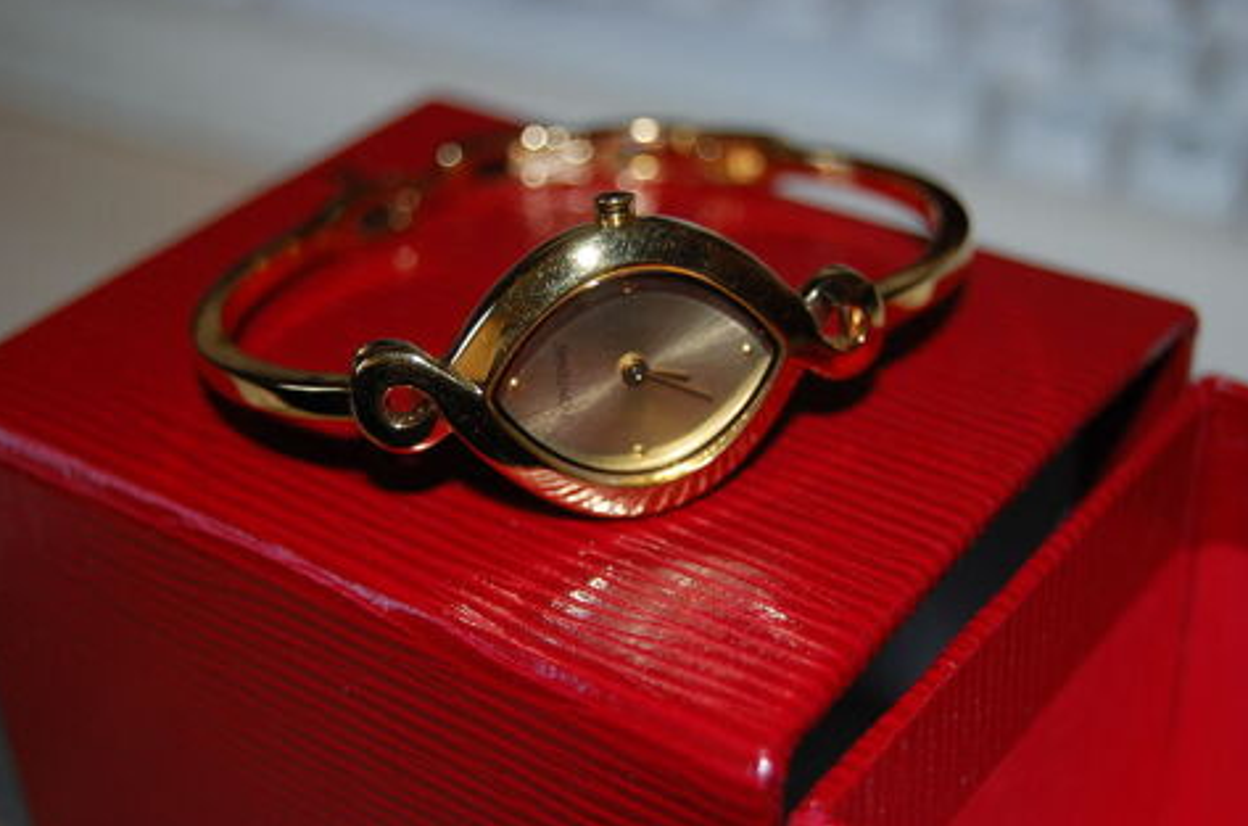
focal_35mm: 69
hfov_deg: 29.5
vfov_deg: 19.8
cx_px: 620
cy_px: 409
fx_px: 2369
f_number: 5.3
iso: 400
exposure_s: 1/60
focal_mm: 45
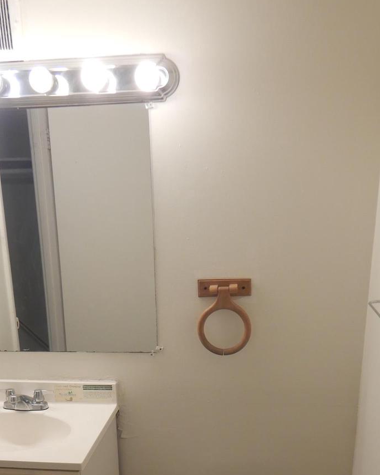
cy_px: 403
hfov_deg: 35.6
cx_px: 168
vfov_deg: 41.3
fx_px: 591
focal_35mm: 42
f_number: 2.8
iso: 125
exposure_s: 1/80
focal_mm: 4.3
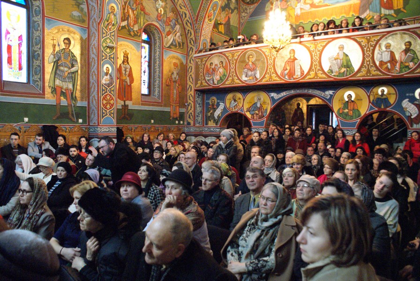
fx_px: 315
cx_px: 210
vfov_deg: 48.1
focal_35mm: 27
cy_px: 140
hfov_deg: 67.3
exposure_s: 1/40
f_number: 3.5
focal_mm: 18
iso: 3200
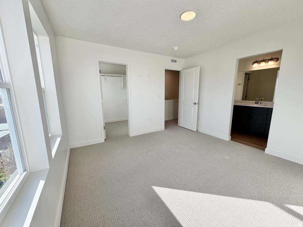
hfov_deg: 102.1
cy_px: 114
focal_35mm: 14
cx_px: 152
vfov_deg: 85.7
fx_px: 123
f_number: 2.2
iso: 40
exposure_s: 1/335
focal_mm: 2.22
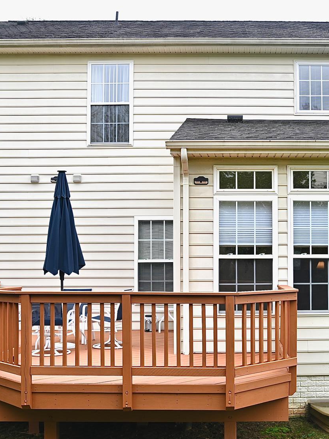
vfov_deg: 39.6
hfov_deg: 29.8
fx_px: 608
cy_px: 244
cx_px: 243
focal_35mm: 48
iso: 100
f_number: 8
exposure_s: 1/50
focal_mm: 27
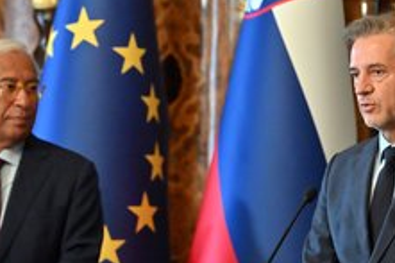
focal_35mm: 249
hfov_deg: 8.3
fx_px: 2730
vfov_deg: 5.5
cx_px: 315
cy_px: 146
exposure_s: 1/400
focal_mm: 110
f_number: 2.8
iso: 5000
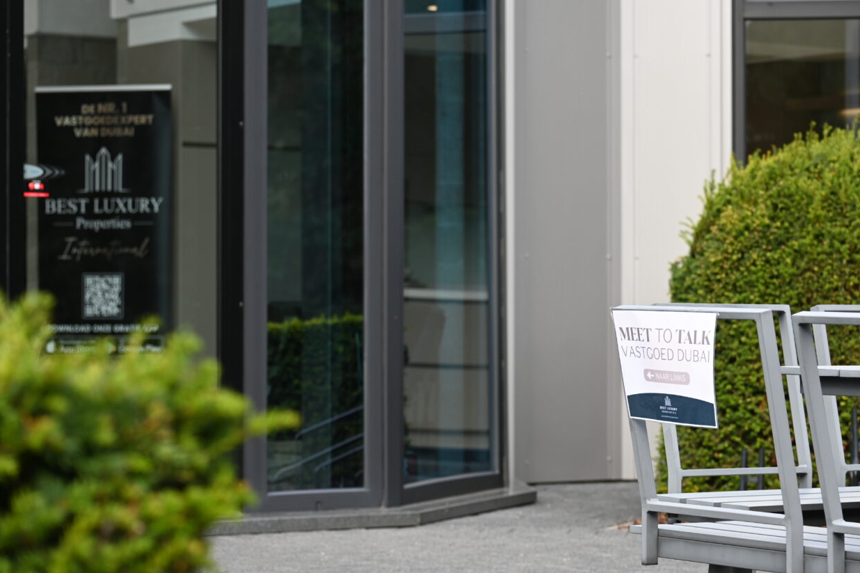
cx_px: 428
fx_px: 2711
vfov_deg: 12.1
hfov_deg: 18.0
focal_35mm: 114
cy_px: 277
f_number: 4.8
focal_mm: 73
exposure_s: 1/250
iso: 220
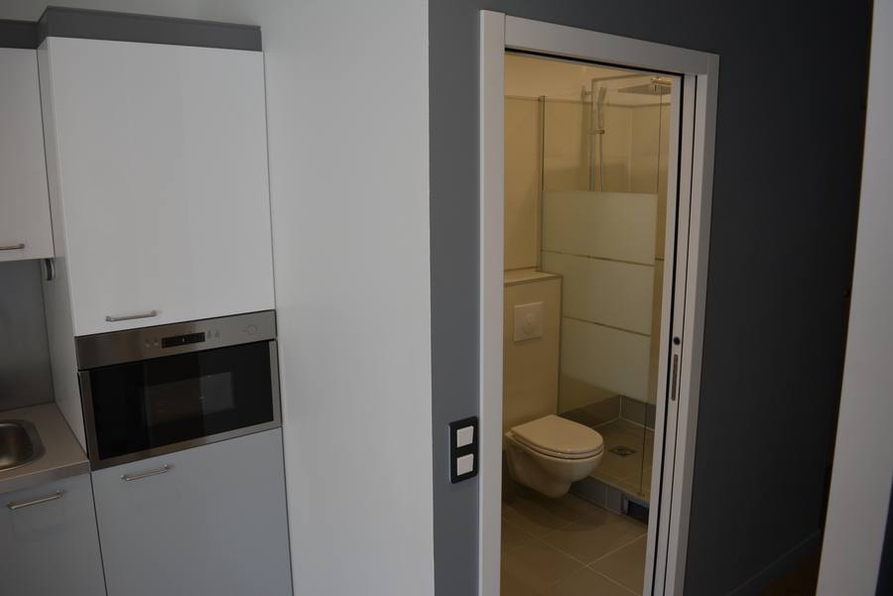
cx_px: 446
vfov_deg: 48.0
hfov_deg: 67.4
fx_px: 670
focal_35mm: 27
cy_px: 298
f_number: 4.5
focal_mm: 18
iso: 400
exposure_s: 1/80
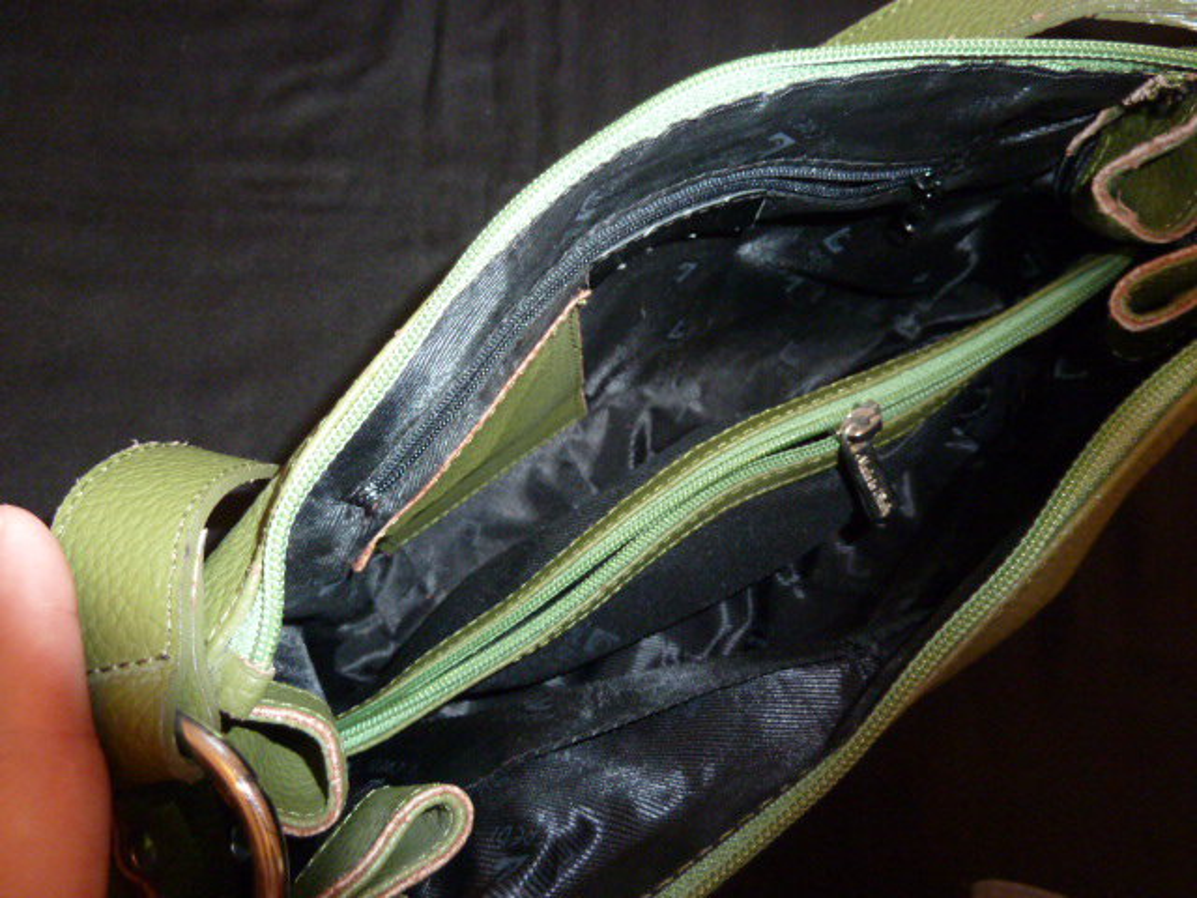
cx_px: 598
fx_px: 864
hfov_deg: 69.4
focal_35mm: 25
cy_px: 449
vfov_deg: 54.9
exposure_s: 1/8
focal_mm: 4.1
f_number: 3.3
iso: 400
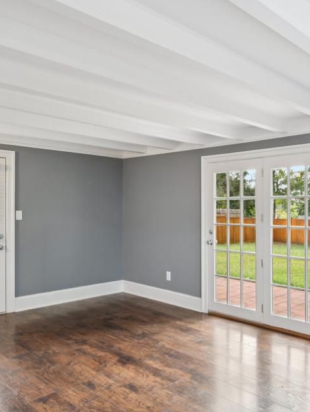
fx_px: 358
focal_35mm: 30
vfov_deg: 59.9
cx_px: 218
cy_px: 212
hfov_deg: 45.8
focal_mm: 14
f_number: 8
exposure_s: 1/15
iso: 320
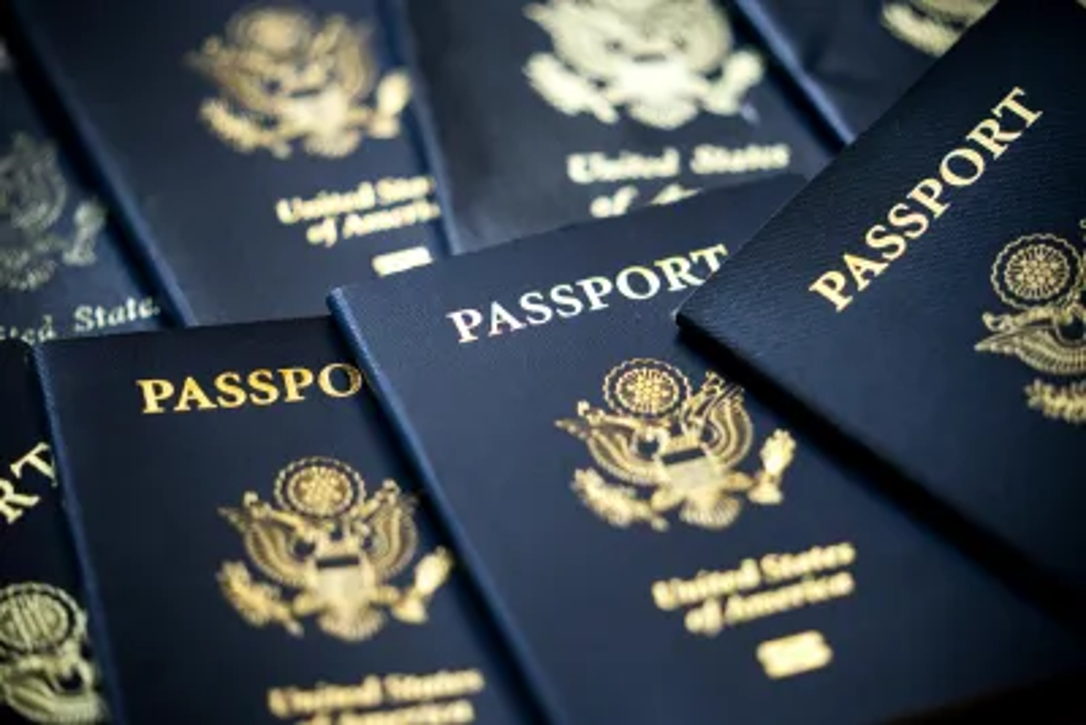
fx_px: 6035
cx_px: 543
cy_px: 362
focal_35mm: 200
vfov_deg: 6.9
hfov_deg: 10.3
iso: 160
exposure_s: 1/60
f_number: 2.8
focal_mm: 200
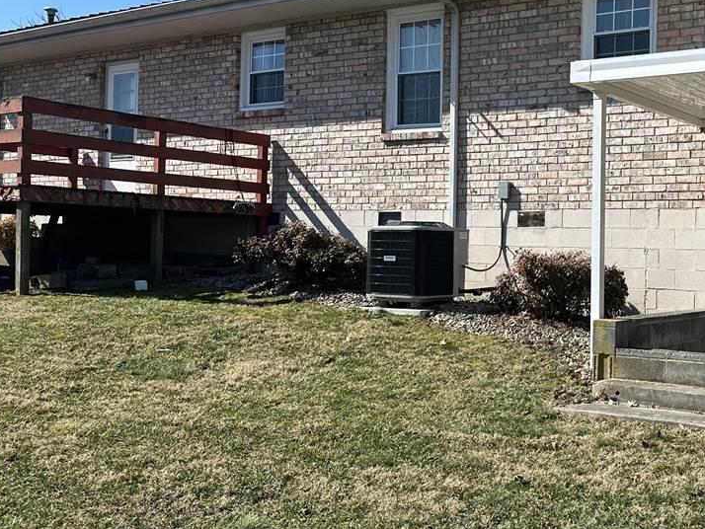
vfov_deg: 33.6
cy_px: 248
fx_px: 876
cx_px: 588
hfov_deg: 41.5
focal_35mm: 43
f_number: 1.78
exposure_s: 1/3472
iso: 80
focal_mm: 6.86
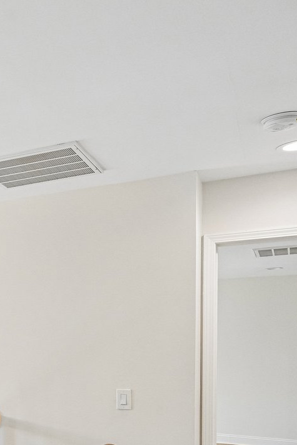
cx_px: -154
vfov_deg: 41.1
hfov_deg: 23.3
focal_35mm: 46
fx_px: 569
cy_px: 352
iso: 800
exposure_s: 1/200
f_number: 8
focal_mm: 16
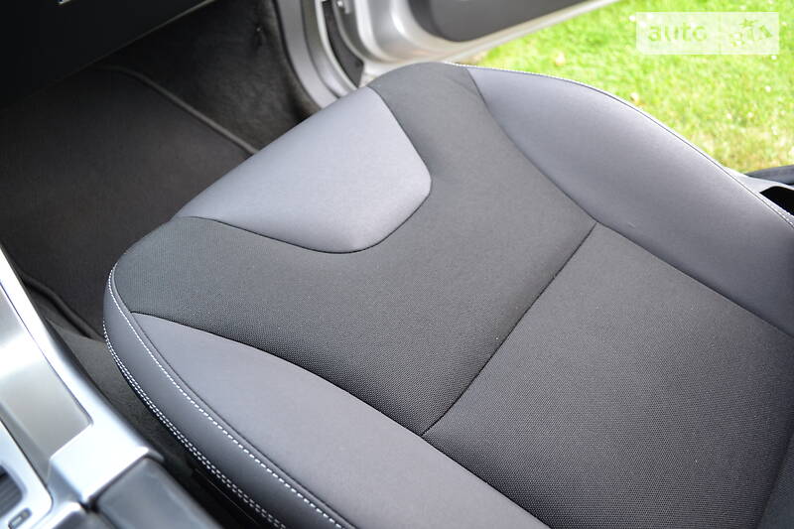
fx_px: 595
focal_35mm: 27
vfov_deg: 47.9
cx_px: 397
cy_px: 264
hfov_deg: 67.4
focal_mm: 18
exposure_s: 1/60
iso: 400
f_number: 4
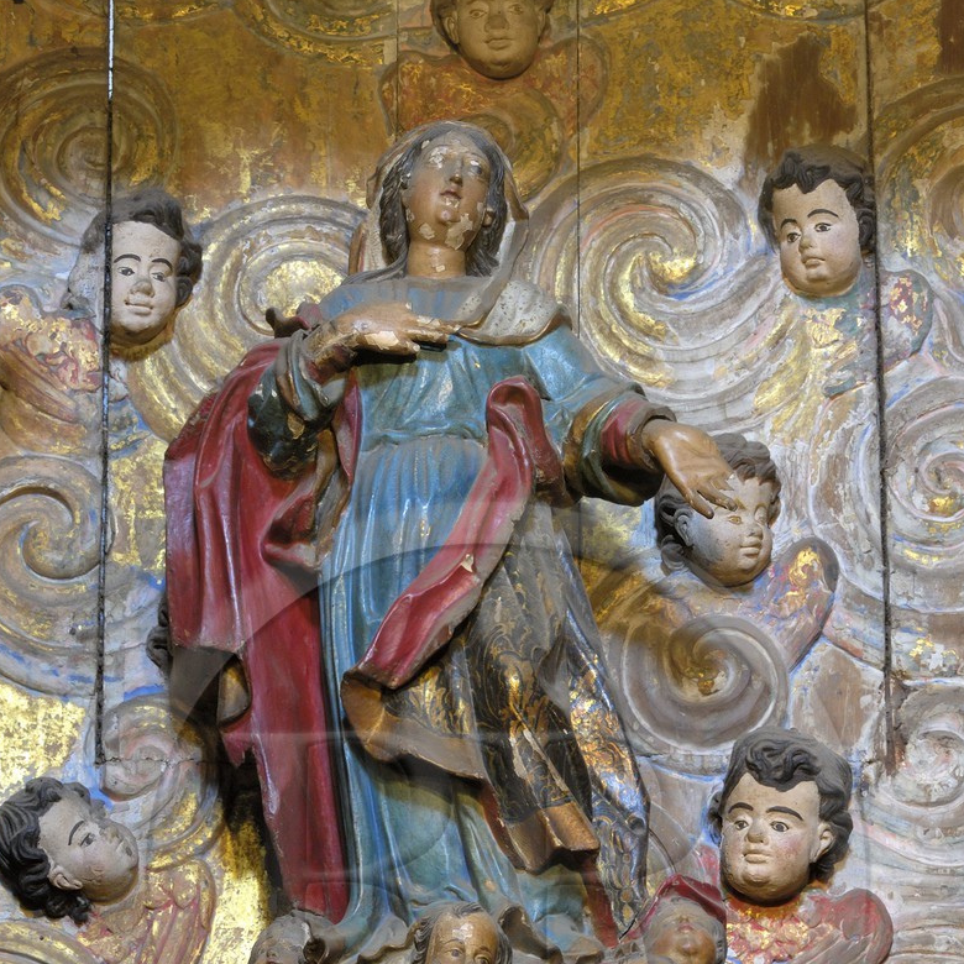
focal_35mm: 256
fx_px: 8066
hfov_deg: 6.8
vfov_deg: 6.8
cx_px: 484
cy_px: 885
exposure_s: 8
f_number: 10
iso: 100
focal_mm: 98
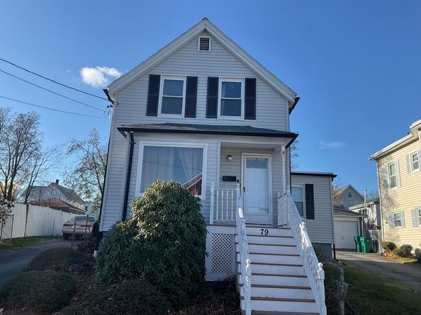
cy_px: 158
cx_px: 210
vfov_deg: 48.2
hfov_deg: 61.7
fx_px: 353
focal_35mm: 29
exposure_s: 1/1195
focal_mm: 3
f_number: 1.8
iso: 16
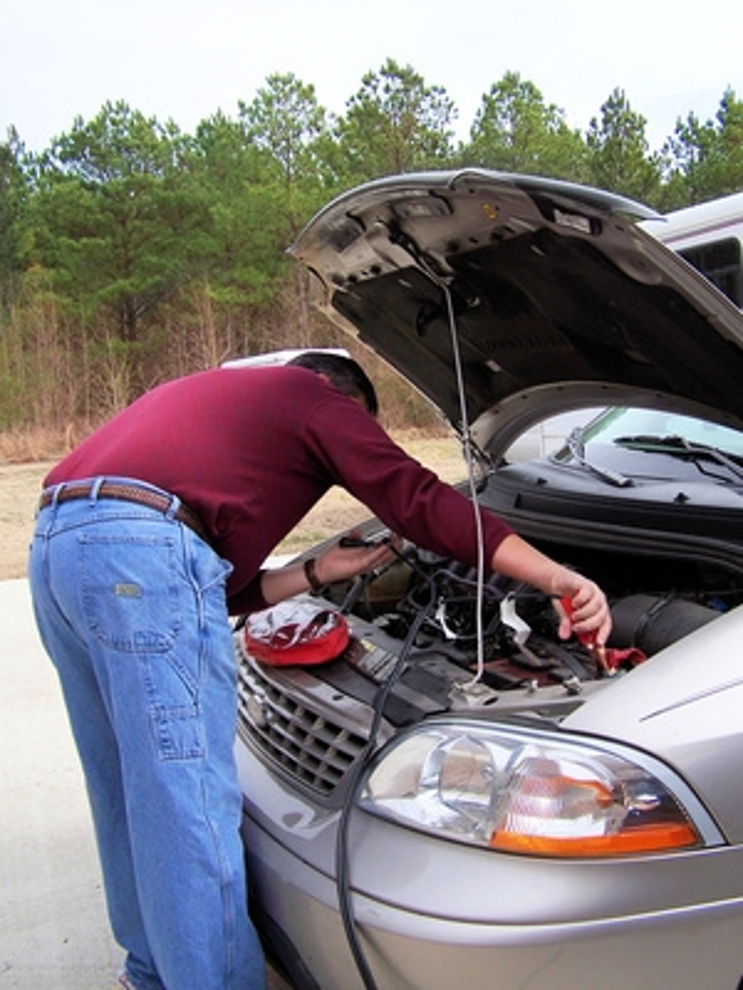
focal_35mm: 38
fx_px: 1088
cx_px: 372
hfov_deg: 37.7
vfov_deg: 49.0
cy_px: 495
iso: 79
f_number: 2.8
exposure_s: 1/769
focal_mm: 6.3
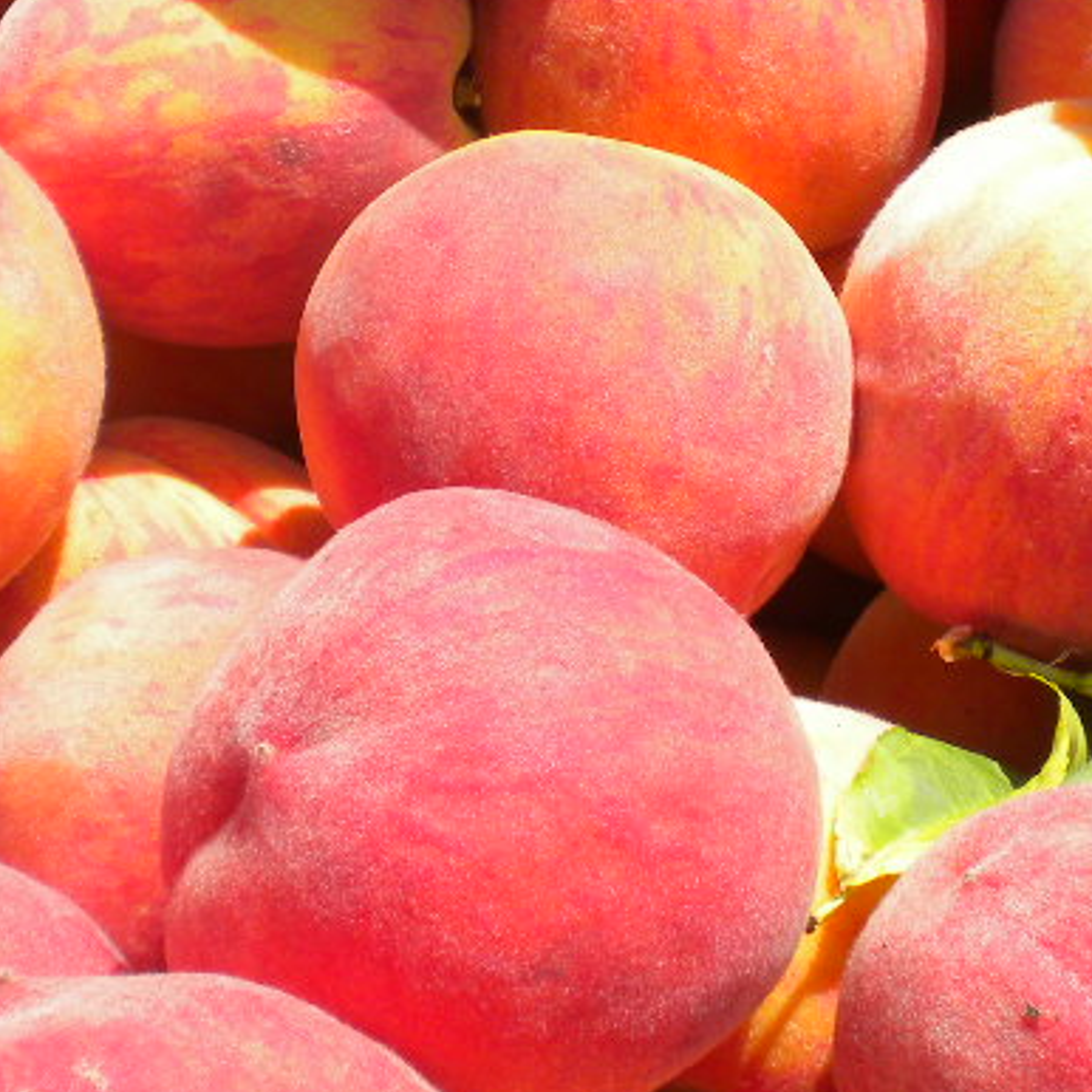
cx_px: 670
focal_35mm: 82
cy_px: 229
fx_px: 2927
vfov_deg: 20.9
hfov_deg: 21.1
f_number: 4.6
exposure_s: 1/536
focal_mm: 6.3
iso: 80
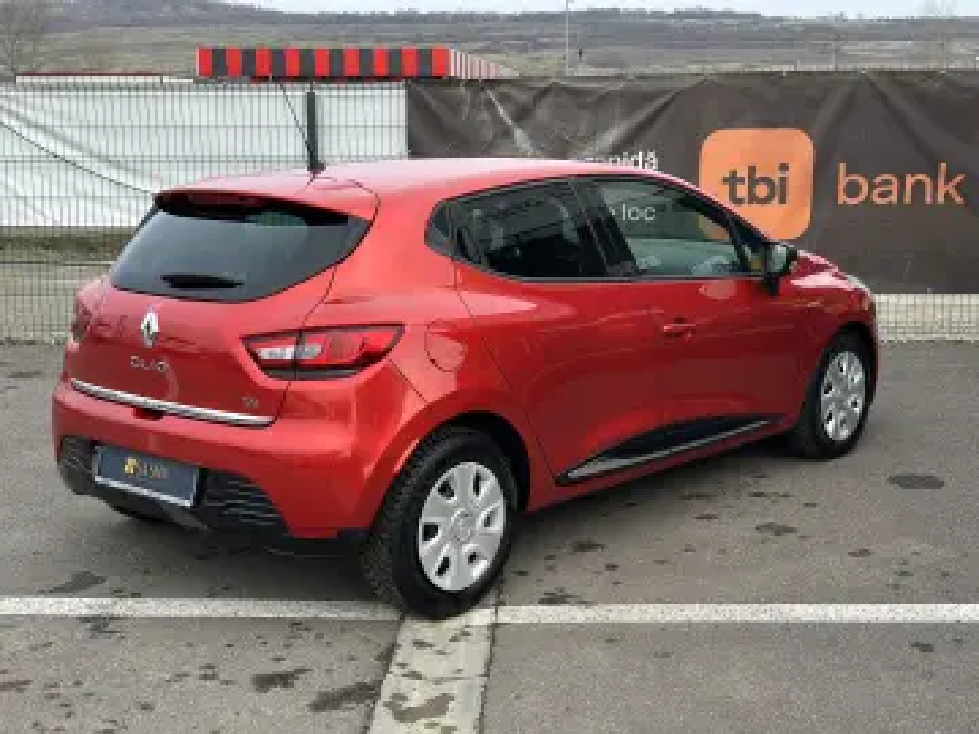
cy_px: 367
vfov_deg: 30.3
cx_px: 490
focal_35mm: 48
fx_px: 1358
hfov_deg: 39.7
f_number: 1.78
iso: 80
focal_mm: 6.86
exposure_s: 1/980
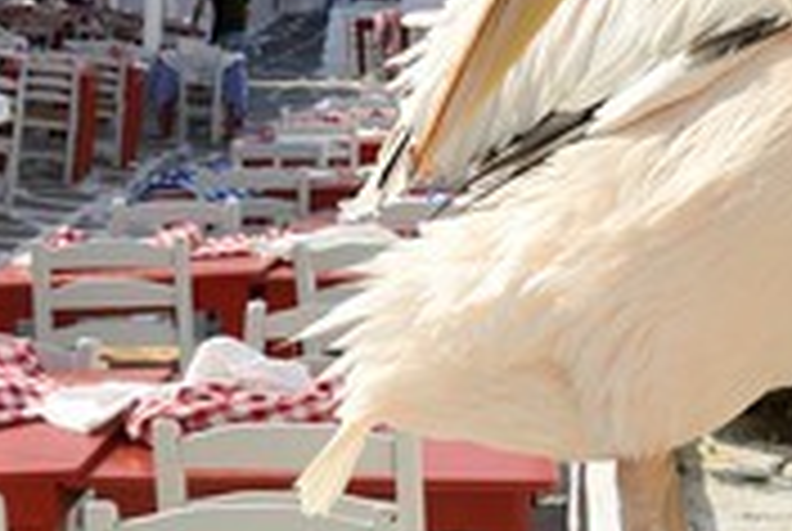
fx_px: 1785
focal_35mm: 81
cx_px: 338
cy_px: 171
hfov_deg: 25.0
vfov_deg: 16.9
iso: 200
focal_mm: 34
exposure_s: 1/400
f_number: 10
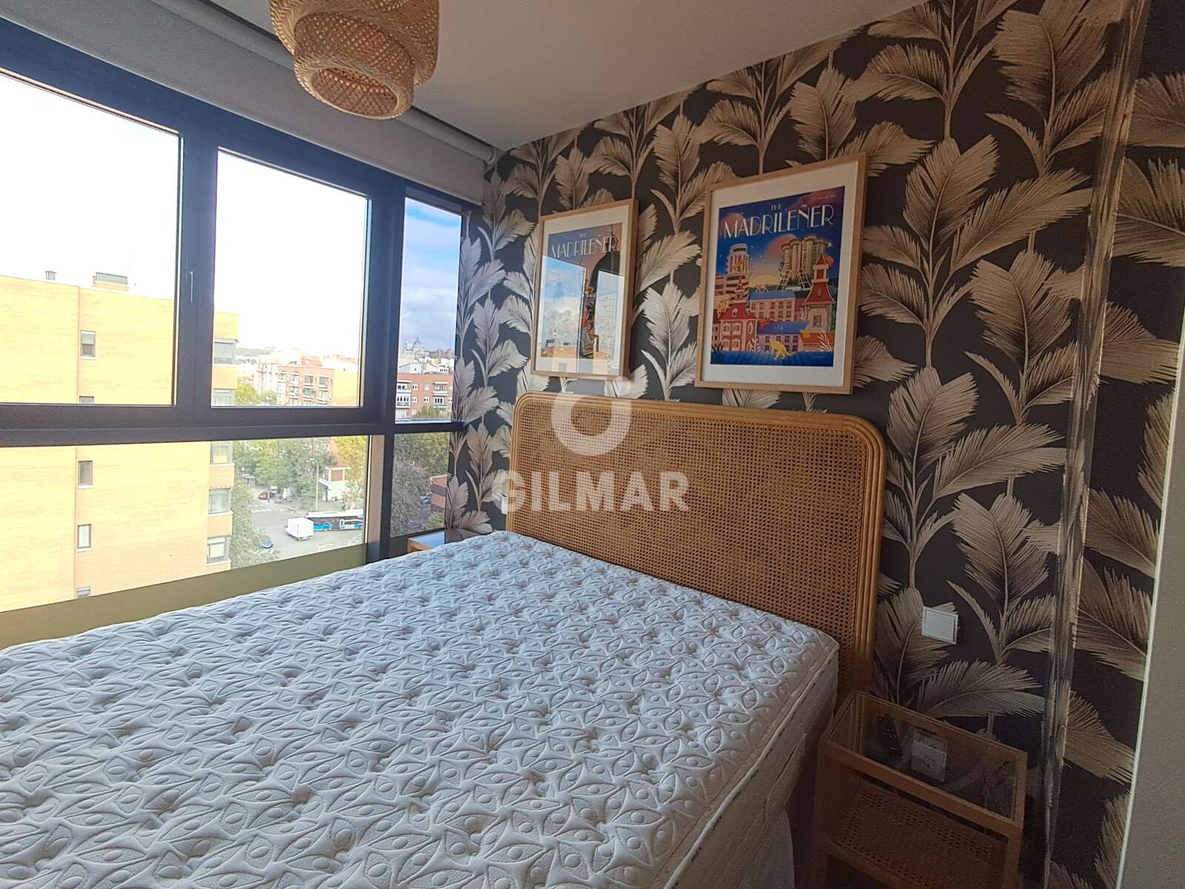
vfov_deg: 78.1
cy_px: 444
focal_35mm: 16
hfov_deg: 94.5
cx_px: 592
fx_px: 548
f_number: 2.2
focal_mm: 1.64
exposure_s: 1/224
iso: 40
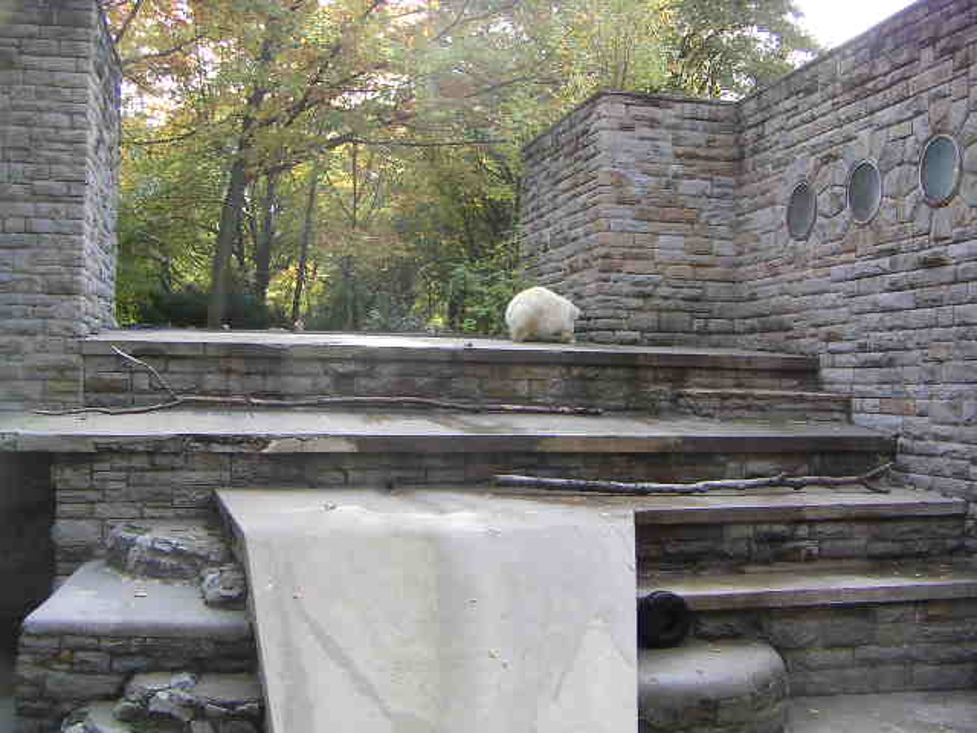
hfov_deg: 50.1
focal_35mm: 37
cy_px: 366
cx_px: 488
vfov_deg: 38.7
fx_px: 1044
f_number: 2.8
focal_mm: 4.8
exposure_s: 1/90
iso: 64
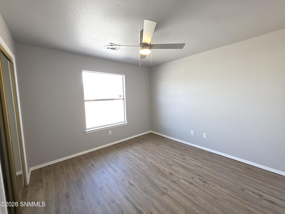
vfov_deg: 89.9
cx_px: 142
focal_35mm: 13
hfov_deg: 106.2
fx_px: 107
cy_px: 107
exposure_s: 1/60
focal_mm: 2.2
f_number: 1.9
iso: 125
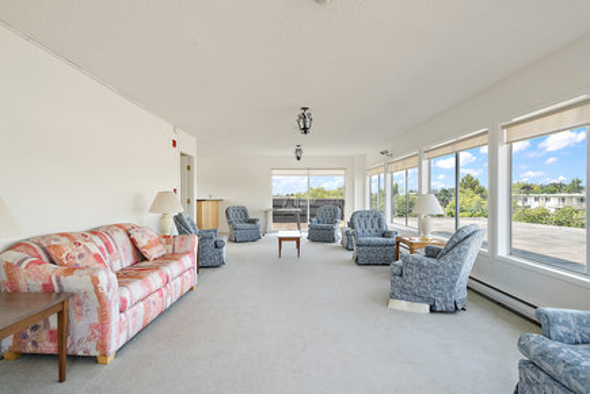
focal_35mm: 18
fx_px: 295
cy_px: 197
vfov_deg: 67.4
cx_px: 295
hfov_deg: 90.0
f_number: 7.1
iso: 320
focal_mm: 18
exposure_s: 1/40
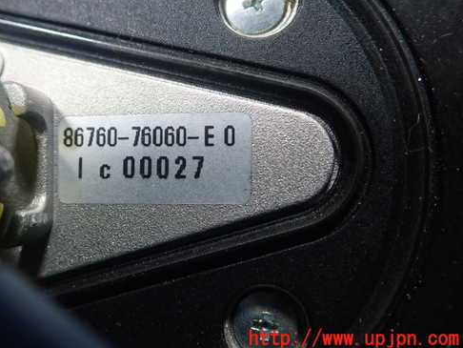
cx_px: 178
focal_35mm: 37
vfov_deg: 38.5
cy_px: 136
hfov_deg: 49.7
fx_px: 495
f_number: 2.3
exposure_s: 1/125
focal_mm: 5.5
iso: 400
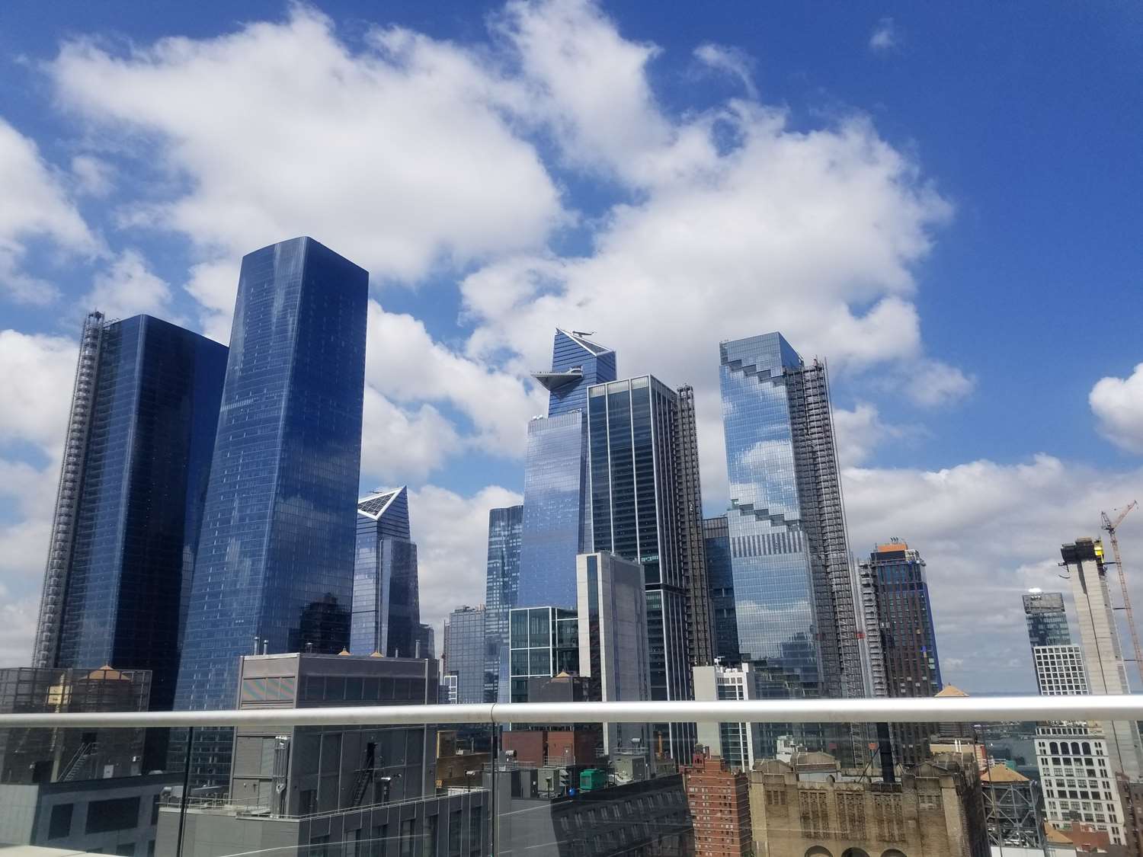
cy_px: 428
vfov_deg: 53.1
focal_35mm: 26
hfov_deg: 67.3
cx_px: 572
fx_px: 859
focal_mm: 4.25
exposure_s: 1/4480
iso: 50
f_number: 1.7
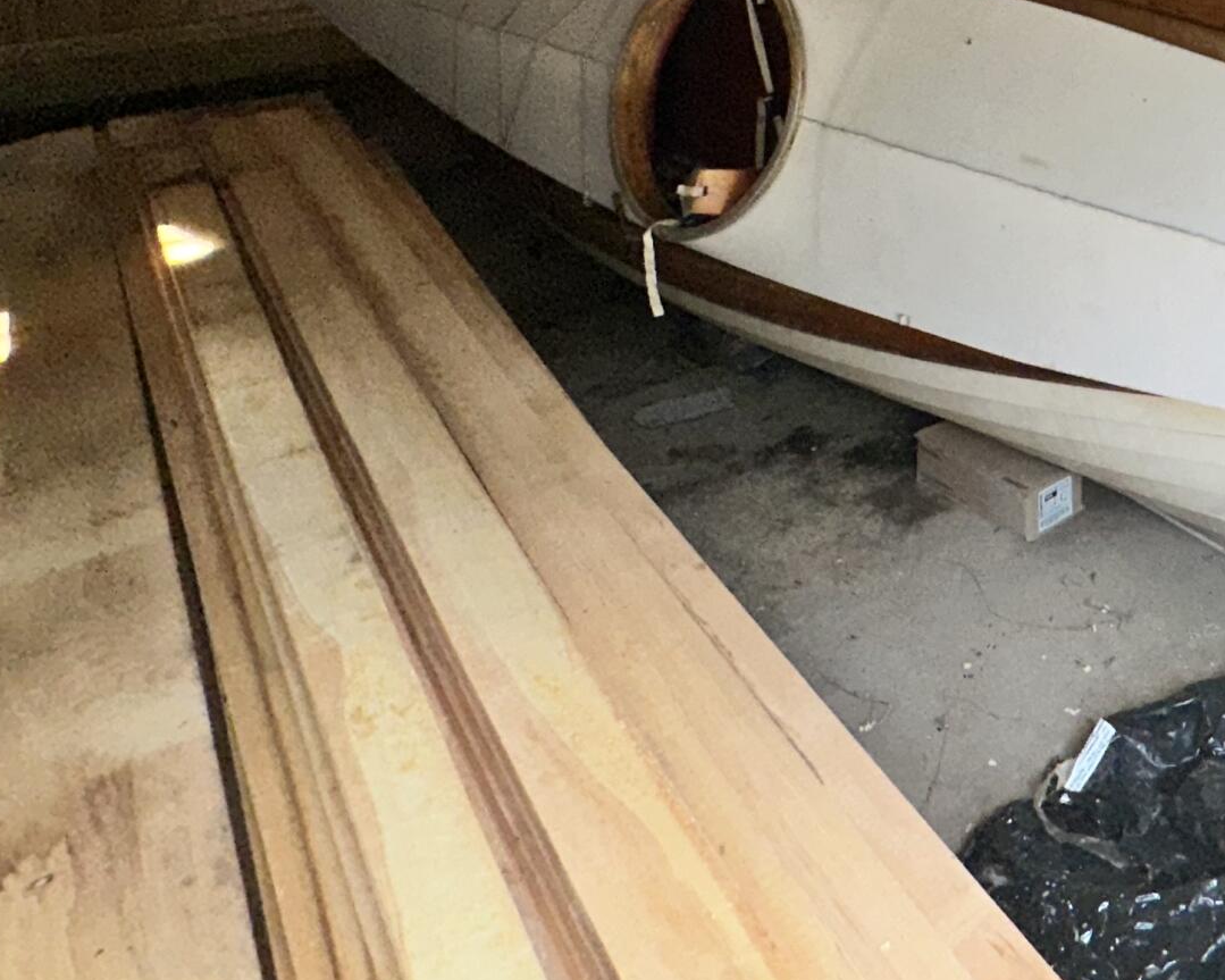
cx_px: 1421
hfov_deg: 37.8
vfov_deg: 33.4
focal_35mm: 38
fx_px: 1378
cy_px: -134
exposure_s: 1/122
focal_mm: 2.22
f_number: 2.2
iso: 50
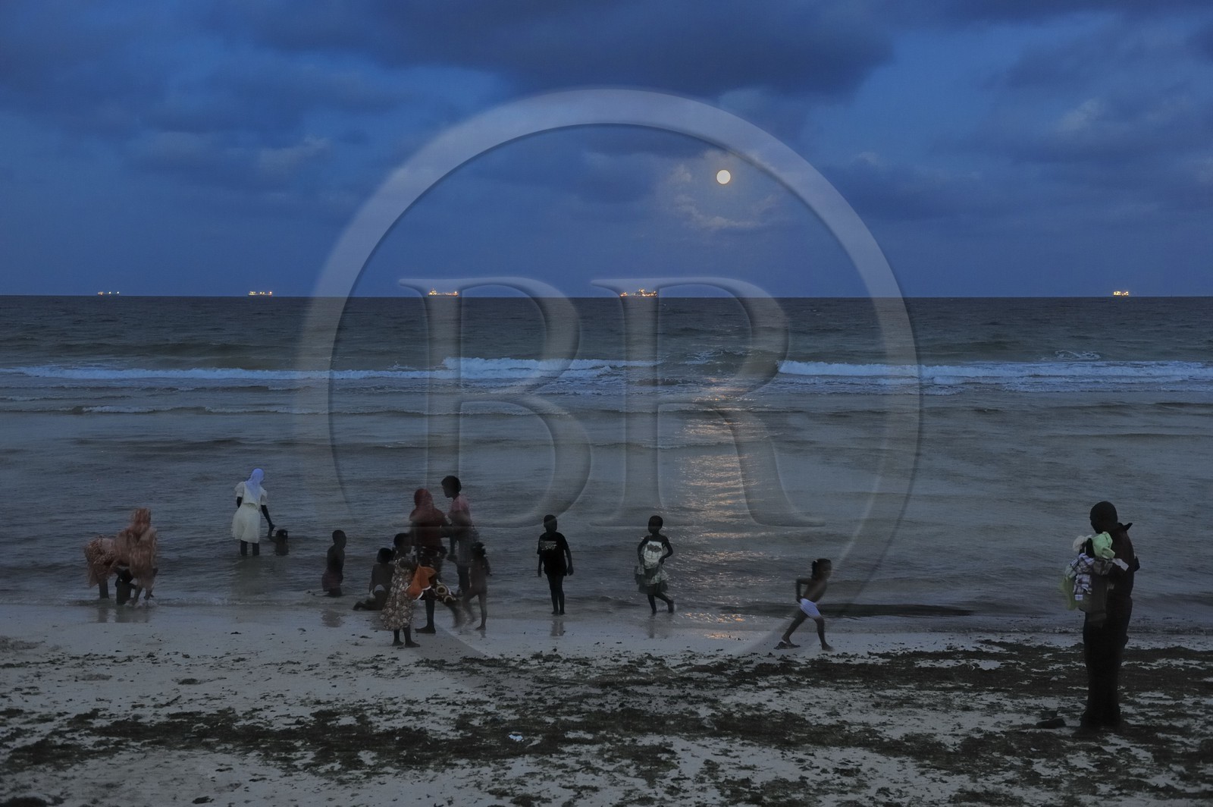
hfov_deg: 46.4
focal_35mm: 42
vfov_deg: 31.8
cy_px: 404
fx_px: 1414
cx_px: 606
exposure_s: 1/40
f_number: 4
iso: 3200
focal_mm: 42
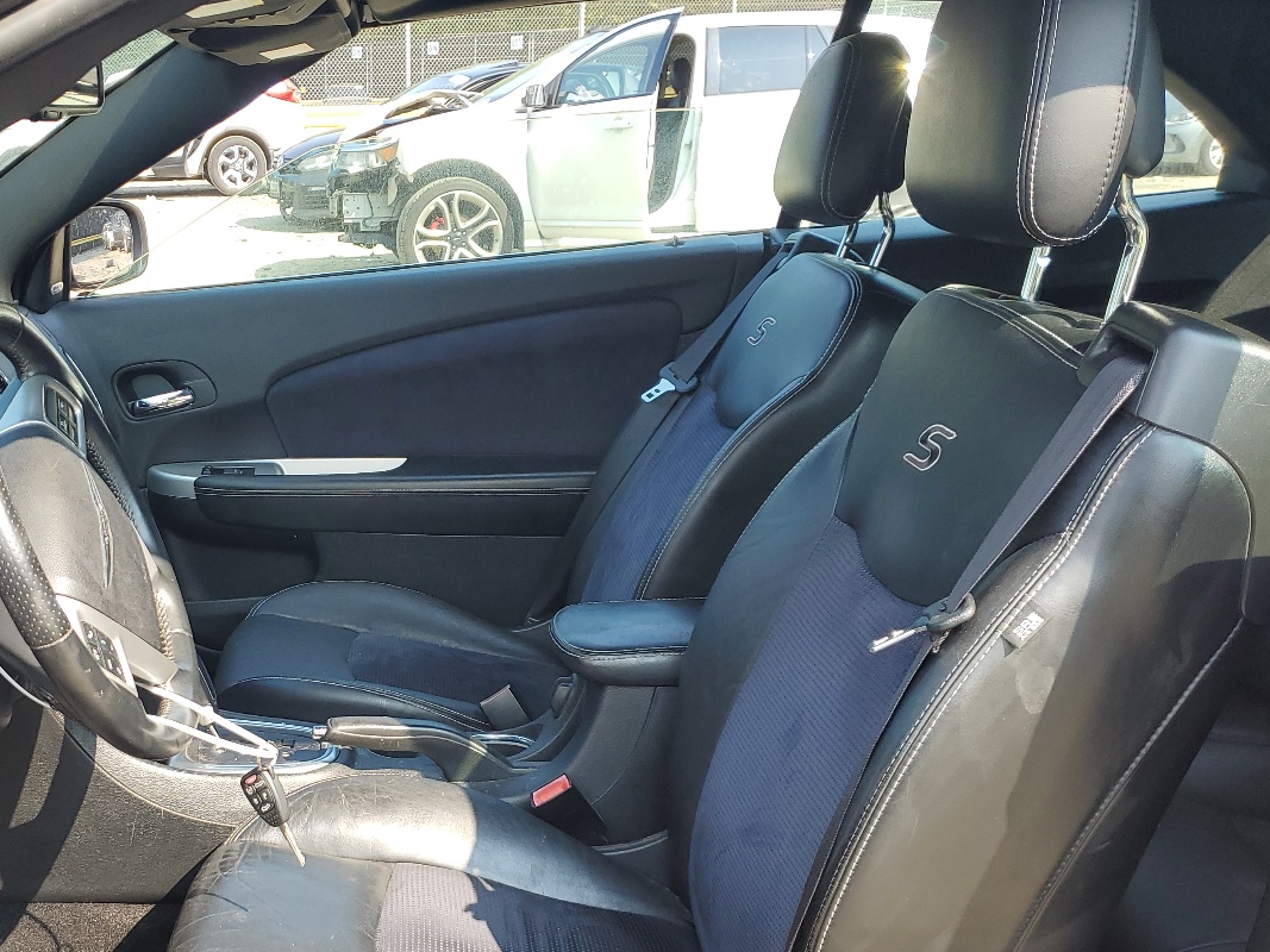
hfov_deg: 47.0
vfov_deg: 36.1
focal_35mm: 39
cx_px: 406
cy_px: 699
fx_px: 1431
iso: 50
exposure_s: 1/455
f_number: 1.5
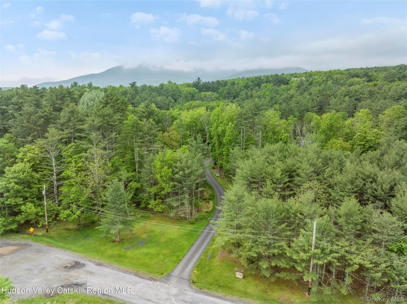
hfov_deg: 71.6
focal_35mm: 24
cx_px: 204
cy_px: 152
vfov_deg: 56.8
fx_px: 282
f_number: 11
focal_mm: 12.29
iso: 200
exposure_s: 1/120
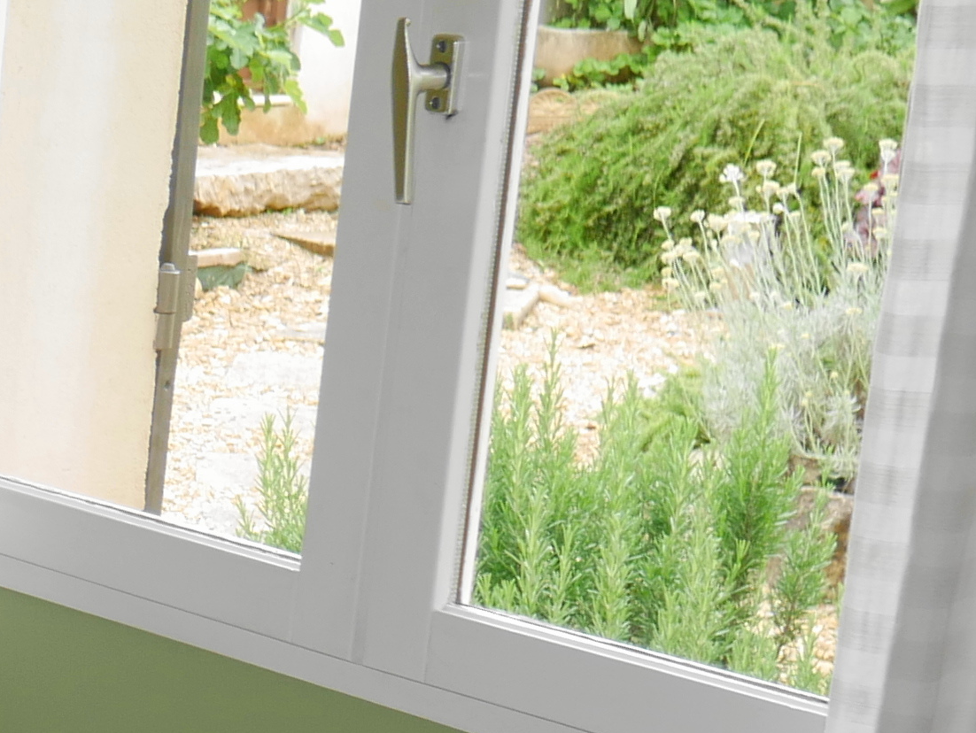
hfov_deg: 13.8
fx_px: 3527
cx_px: -864
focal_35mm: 125
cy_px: 506
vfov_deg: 11.9
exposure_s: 1/125
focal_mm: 15
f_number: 3.6
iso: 200
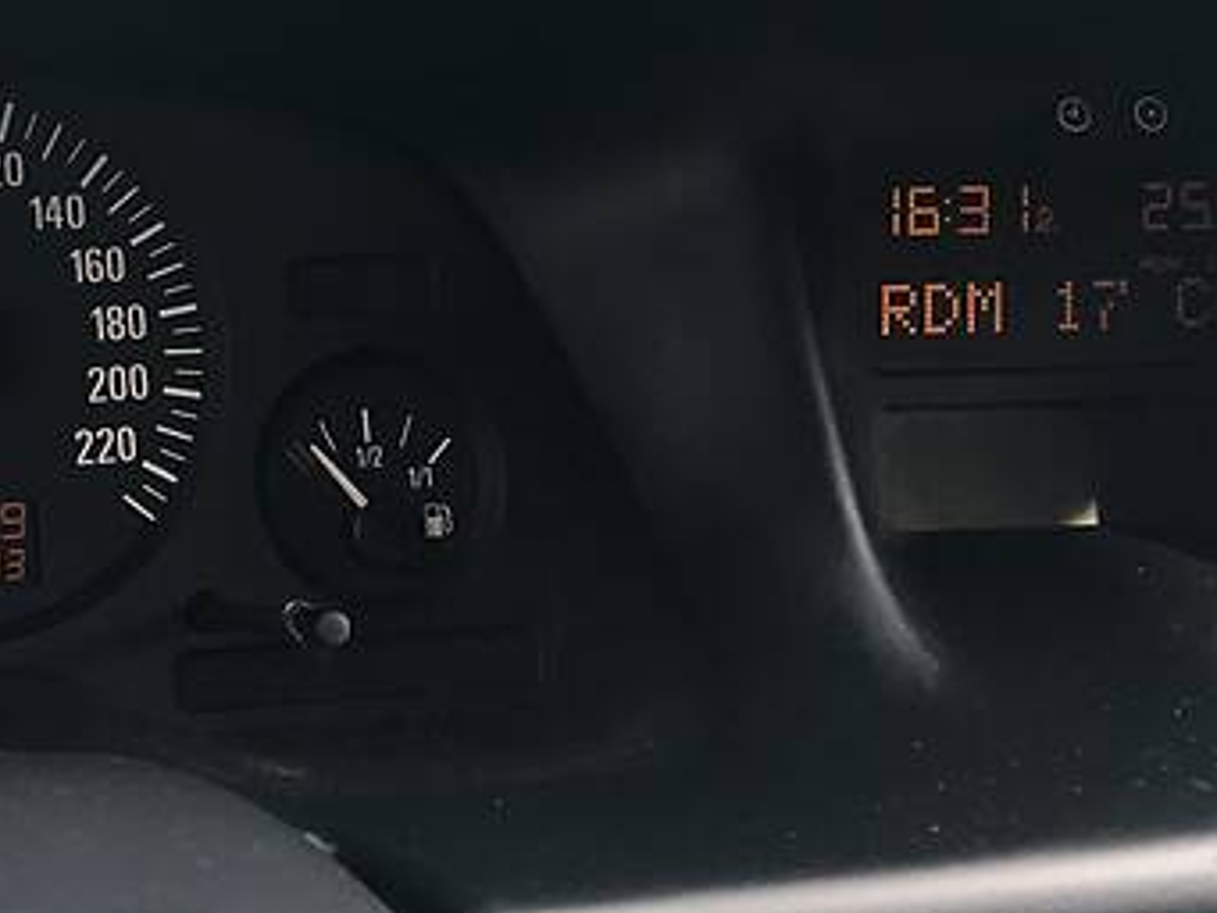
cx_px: -32
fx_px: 2392
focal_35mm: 68
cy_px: 210
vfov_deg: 21.4
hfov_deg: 26.8
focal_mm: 4.2
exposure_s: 1/33
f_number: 2.2
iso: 25
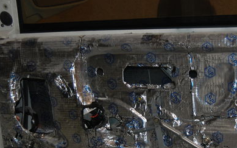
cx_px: 152
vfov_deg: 16.6
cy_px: 119
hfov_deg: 26.4
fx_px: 503
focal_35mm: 78
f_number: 4.5
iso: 400
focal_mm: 31
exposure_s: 1/60
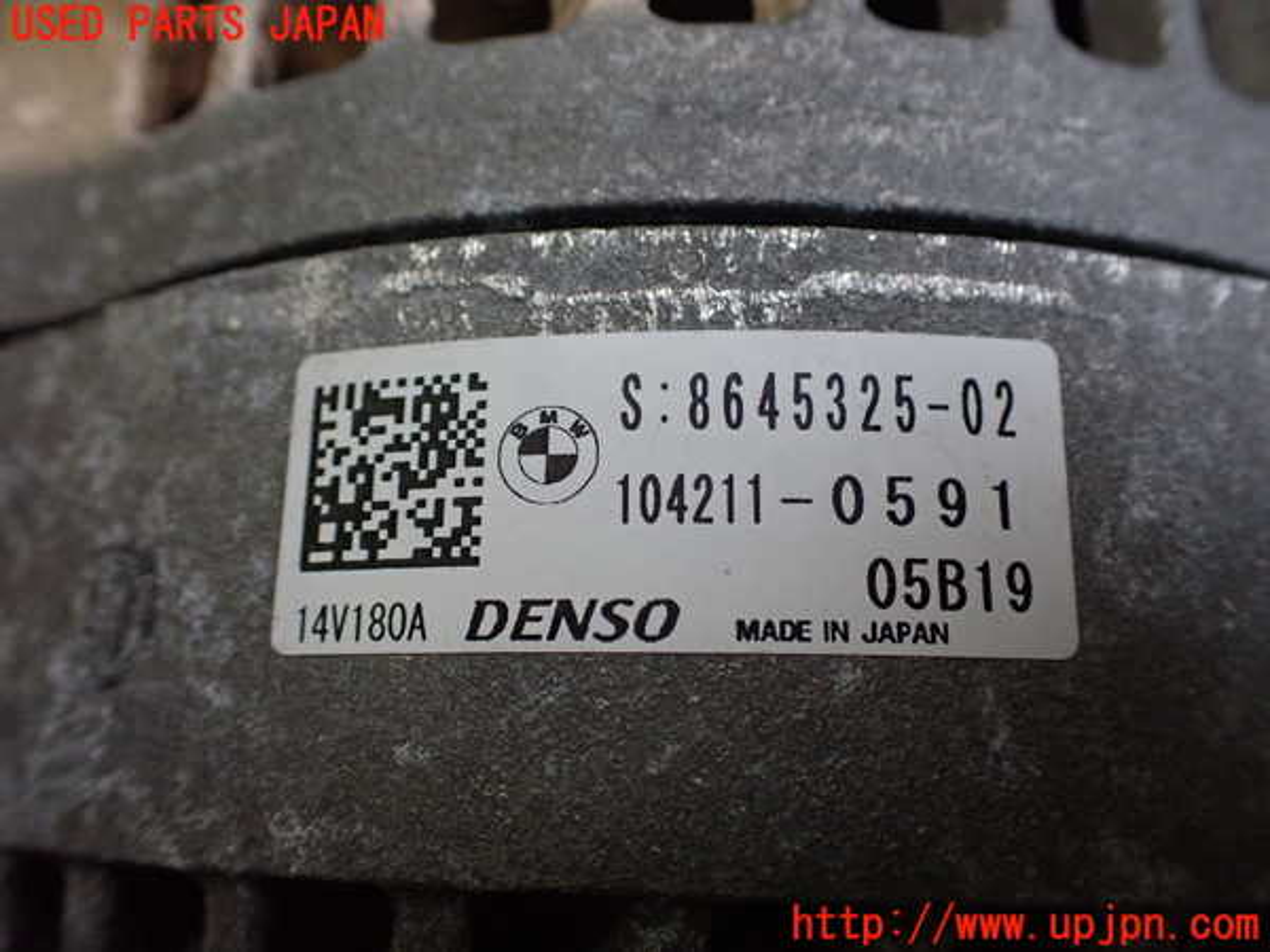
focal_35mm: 30
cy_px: 476
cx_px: 635
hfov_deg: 60.0
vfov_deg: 46.8
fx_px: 1101
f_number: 2.3
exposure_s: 1/80
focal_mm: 5.4
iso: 800
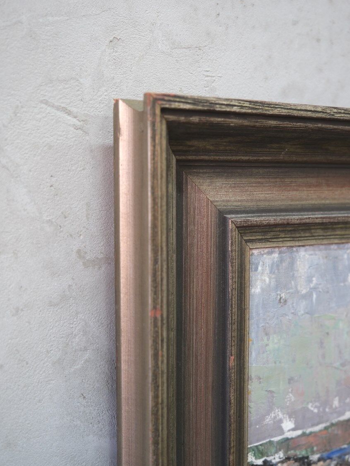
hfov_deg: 29.1
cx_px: 175
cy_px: 256
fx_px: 674
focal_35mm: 50
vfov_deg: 38.1
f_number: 4
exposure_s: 1/45
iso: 1250
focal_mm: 30.8
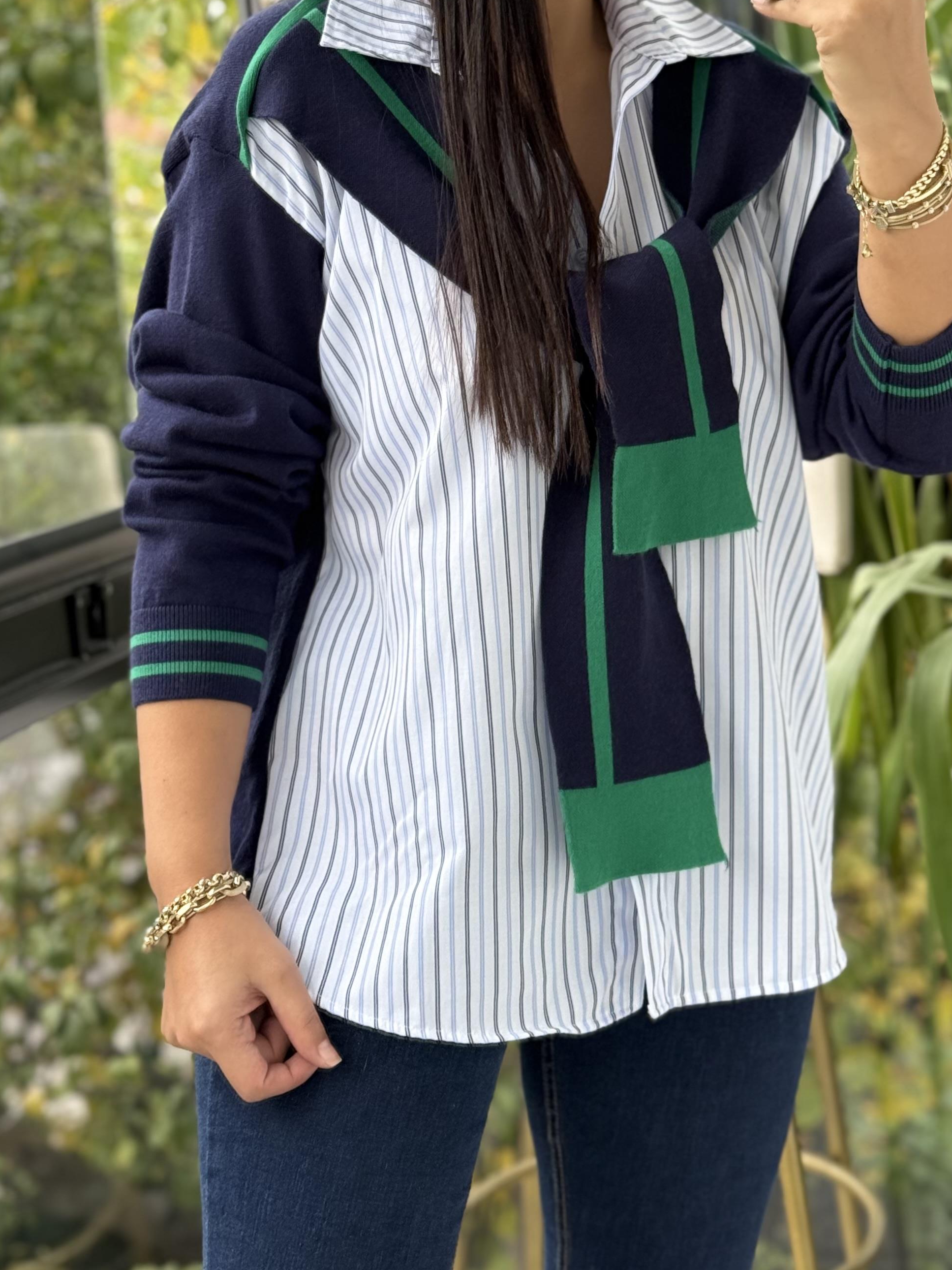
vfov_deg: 25.8
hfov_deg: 19.6
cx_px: 656
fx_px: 2750
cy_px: 412
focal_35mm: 75
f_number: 1.78
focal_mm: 6.76
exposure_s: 1/229
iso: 125
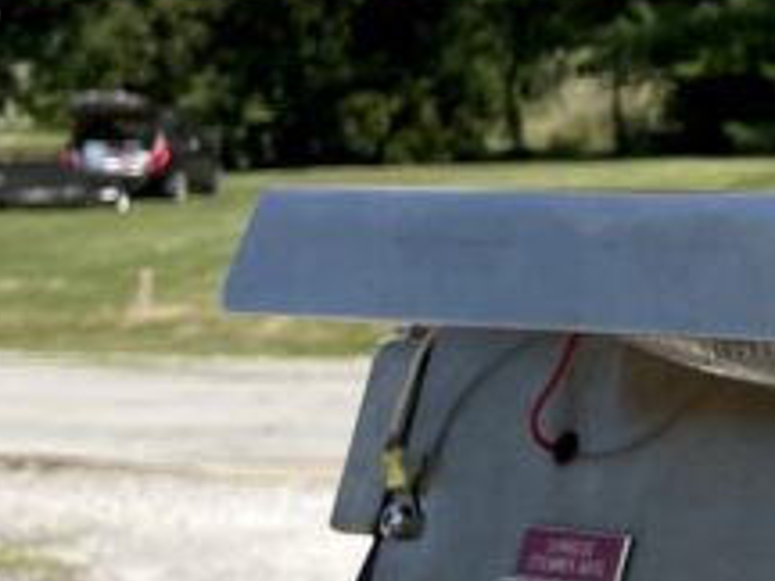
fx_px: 3157
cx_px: 2042
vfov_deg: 10.5
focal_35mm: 141
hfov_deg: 11.0
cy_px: 377
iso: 32
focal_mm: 5.1
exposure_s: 1/3257
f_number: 1.6
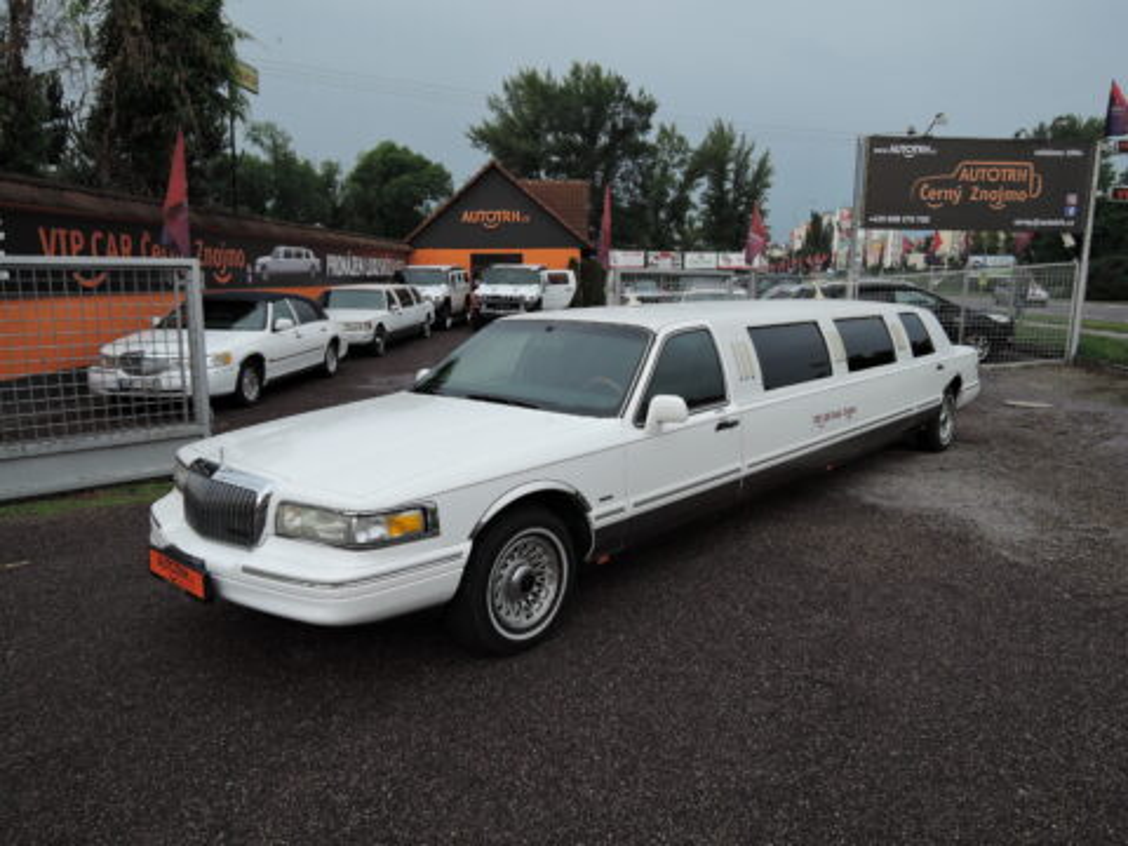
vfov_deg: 56.8
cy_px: 423
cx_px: 564
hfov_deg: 71.6
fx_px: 782
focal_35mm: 24
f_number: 2.8
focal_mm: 5.1
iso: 80
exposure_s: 1/400
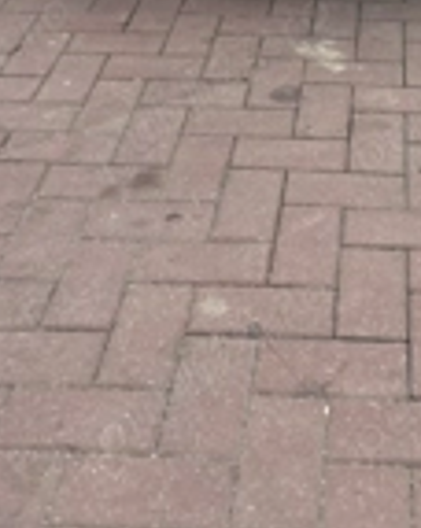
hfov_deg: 21.2
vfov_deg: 23.9
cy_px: -137
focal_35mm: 71
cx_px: 340
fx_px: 1108
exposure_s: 1/1100
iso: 50
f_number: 1.5
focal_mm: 5.7
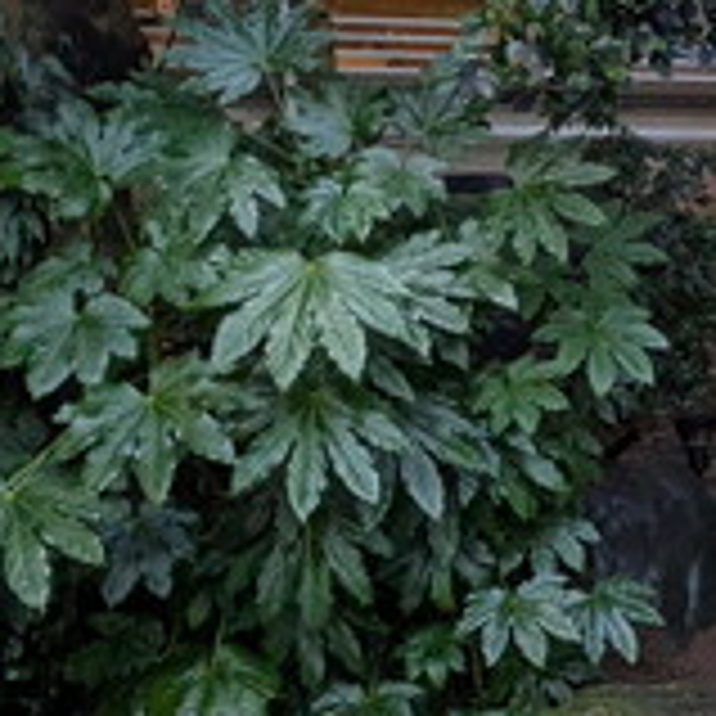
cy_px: 464
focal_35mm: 96
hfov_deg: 15.1
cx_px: 1387
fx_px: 2247
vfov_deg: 18.1
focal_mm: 4.38
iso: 180
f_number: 1.73
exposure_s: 1/120
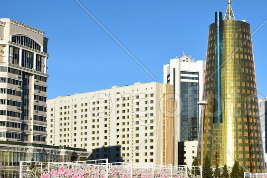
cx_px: 181
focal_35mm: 65
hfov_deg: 30.7
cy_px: 105
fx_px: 482
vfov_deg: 20.9
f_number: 9
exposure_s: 1/250
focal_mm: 28
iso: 100
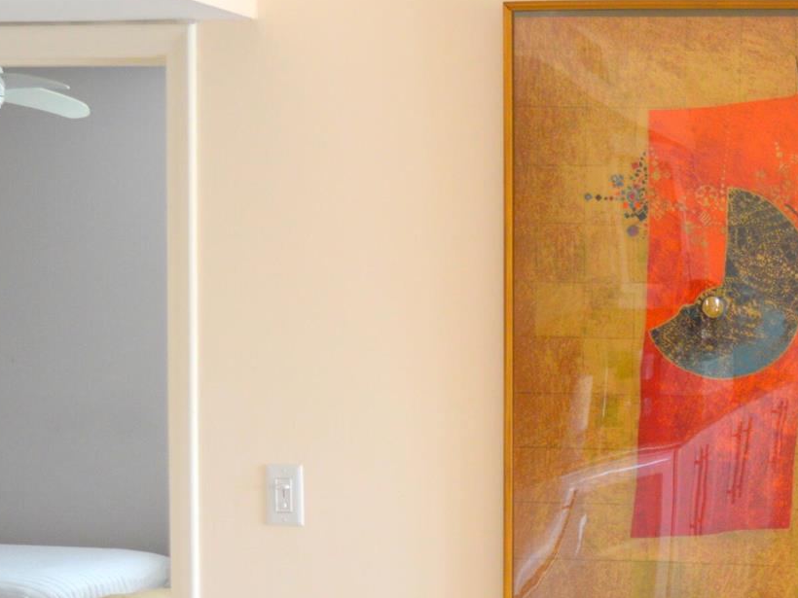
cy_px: 562
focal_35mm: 97
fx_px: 2241
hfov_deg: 19.6
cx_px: 811
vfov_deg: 15.0
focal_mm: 27
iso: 400
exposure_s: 1/40
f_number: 4
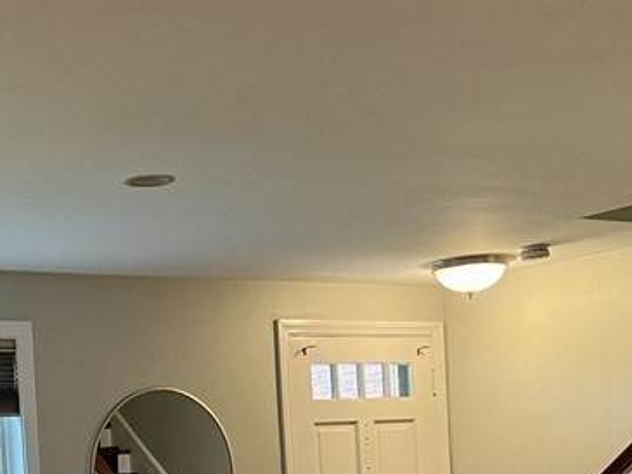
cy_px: 540
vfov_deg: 19.2
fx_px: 1333
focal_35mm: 73
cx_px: 71
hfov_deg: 25.9
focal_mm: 5.7
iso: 160
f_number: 1.5
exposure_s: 1/60
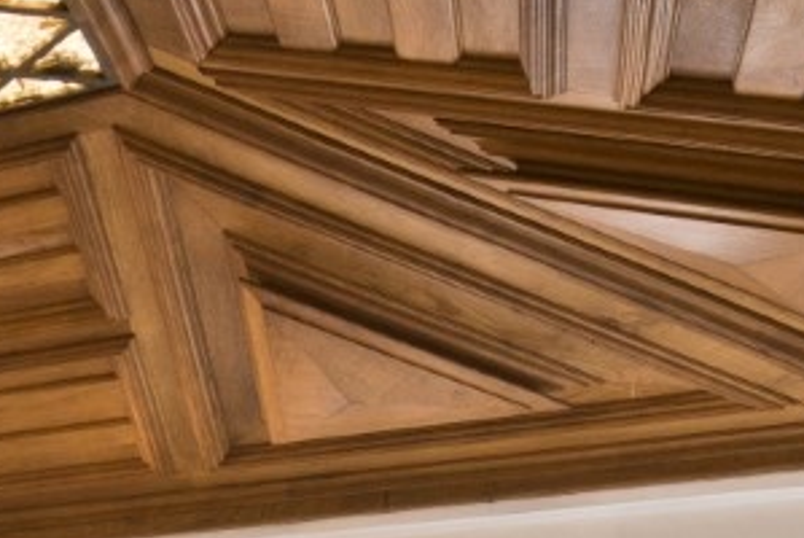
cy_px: 697
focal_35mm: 73
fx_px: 1632
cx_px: -624
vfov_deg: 17.6
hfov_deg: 20.3
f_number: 9
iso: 200
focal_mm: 19
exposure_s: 1/1.25
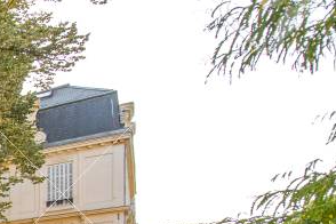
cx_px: -360
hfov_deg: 18.4
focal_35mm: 62
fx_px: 579
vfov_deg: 18.5
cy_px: 366
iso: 200
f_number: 4
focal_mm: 14
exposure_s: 1/500
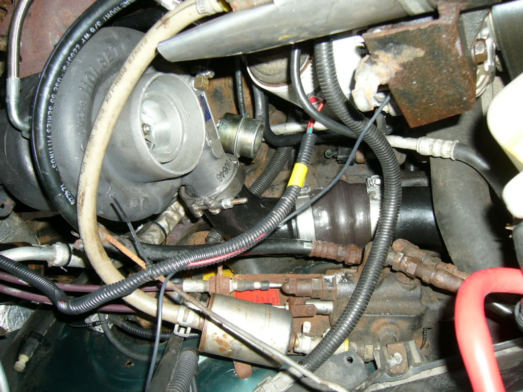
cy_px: 196
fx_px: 529
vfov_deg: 40.7
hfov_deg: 52.6
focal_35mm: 35
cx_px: 262
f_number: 2.8
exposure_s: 1/60
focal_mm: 5.8
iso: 100
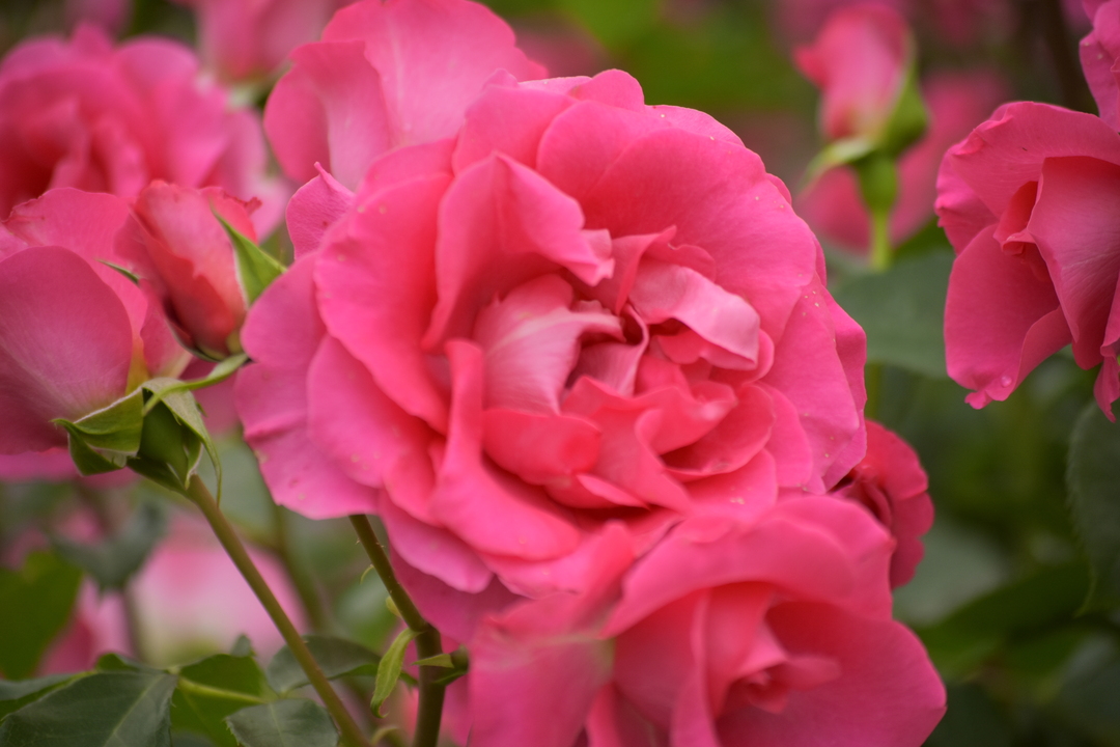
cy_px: 374
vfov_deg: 9.1
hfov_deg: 13.7
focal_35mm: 150
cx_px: 560
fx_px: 4666
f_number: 4.5
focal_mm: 100
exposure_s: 1/2000
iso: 250
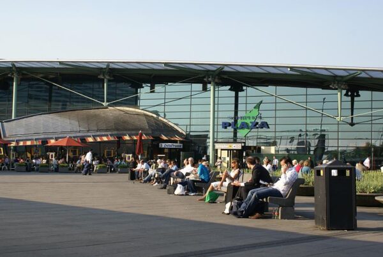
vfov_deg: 25.8
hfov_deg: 37.8
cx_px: 192
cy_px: 128
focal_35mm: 52
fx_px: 559
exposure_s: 1/125
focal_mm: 35
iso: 100
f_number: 8
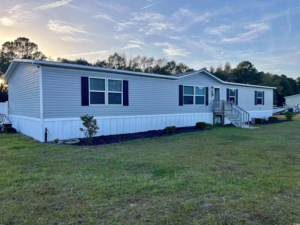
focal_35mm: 26
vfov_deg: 53.1
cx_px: 150
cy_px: 112
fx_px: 225
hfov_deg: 67.3
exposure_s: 1/827
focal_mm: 5.1
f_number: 1.6
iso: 50
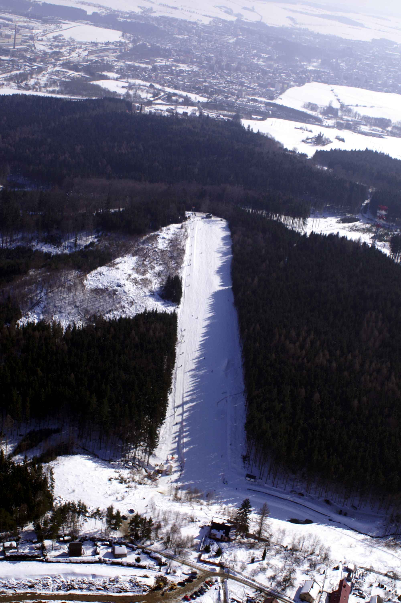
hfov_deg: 29.8
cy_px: 302
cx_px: 200
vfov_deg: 43.6
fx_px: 753
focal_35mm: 45
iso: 200
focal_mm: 30
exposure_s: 1/1000
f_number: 9.5
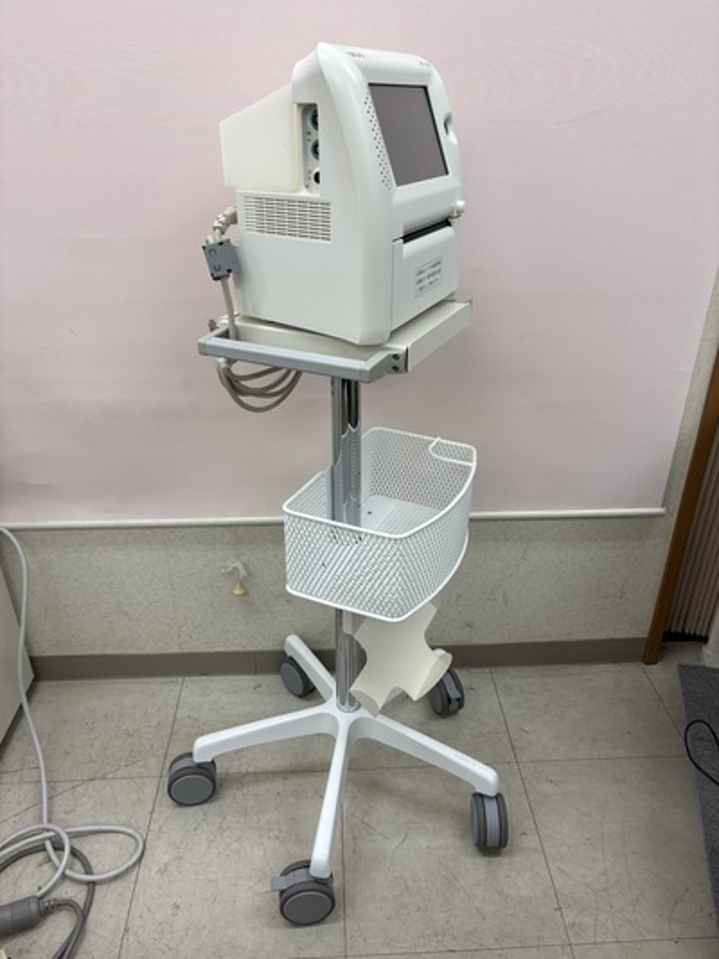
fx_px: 721
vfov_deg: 67.3
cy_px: 480
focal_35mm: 26
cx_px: 360
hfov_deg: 53.0
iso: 40
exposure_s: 1/120
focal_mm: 5.96
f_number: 1.6
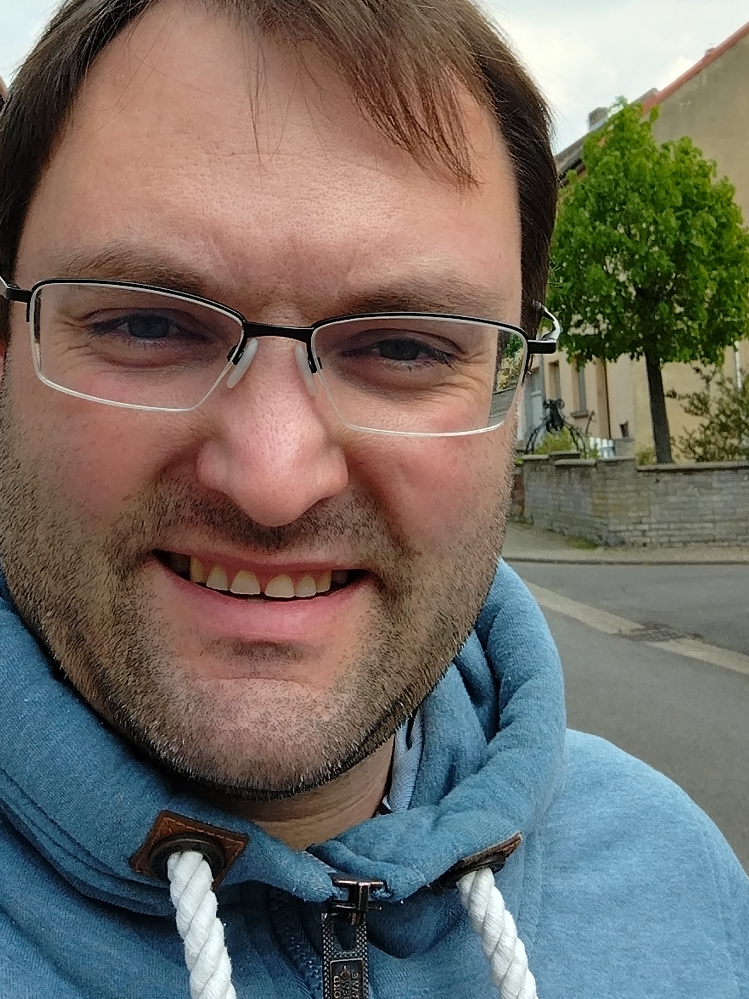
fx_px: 1356
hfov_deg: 30.7
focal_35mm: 47
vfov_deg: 39.9
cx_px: 269
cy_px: 332
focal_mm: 3.25
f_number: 2.45
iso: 100
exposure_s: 1/402
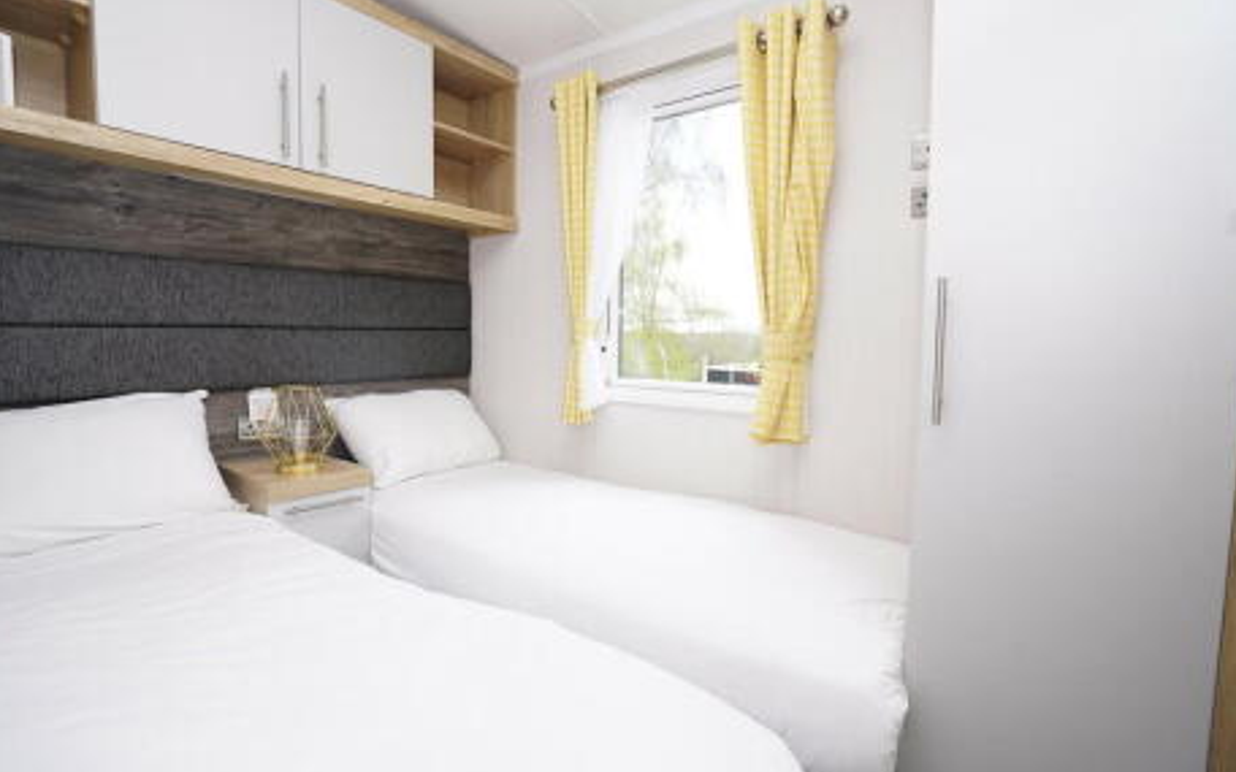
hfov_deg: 94.4
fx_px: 573
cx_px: 613
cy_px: 378
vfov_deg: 68.0
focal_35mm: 17
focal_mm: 16
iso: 200
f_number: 6.3
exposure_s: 1/60
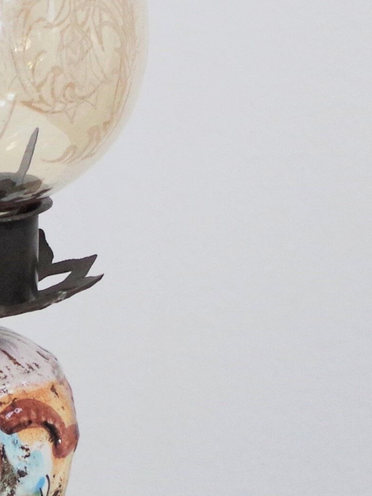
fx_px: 2881
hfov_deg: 7.0
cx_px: -447
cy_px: 89
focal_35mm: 201
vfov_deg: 9.8
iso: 400
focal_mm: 26.25
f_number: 4
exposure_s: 1/125
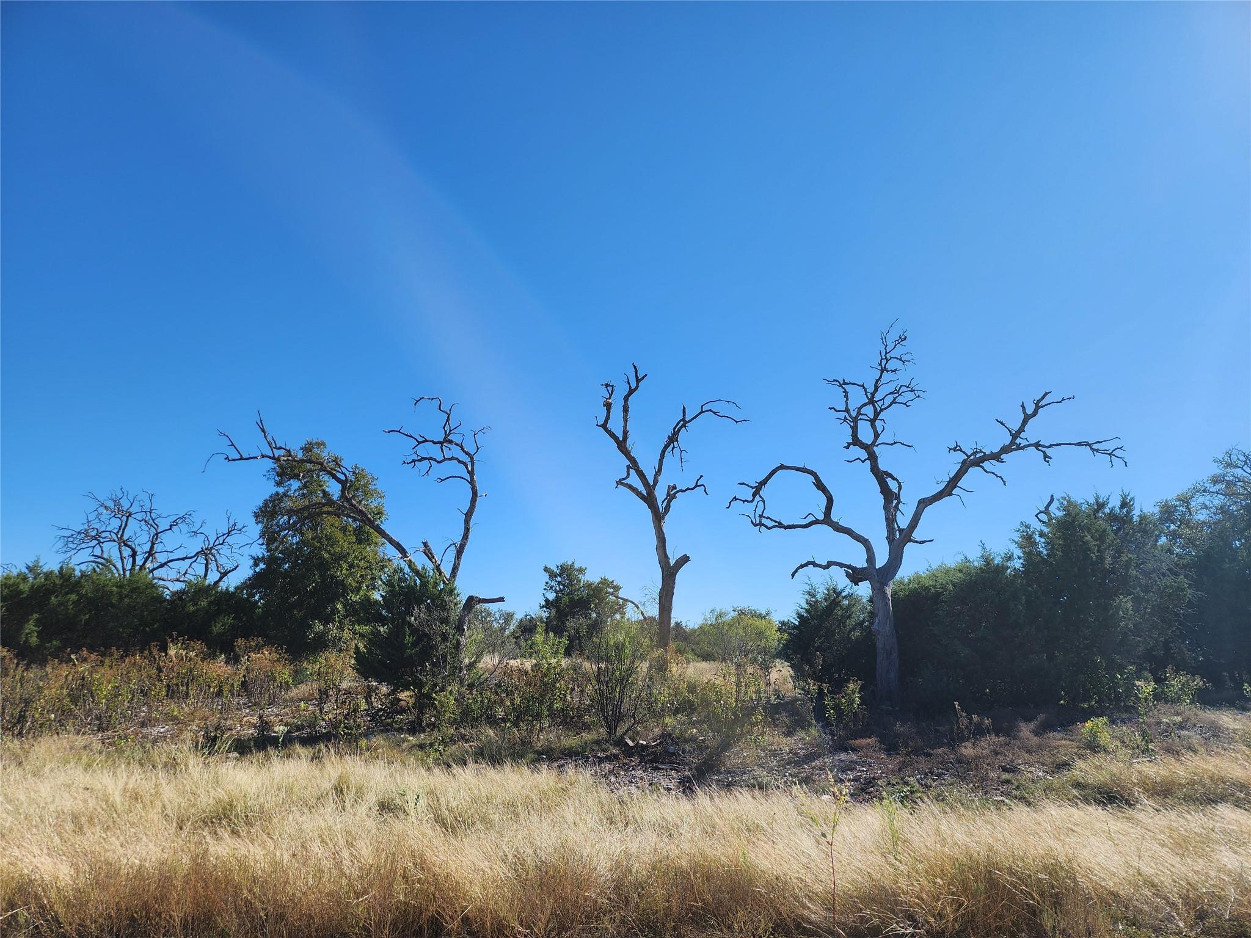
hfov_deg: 73.9
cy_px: 469
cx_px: 626
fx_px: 831
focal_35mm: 23
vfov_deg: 58.9
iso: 12
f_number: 1.8
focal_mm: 6.4
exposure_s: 1/1218
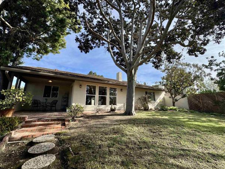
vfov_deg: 81.8
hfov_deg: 98.0
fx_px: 98
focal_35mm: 15
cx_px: 119
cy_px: 84
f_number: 2.2
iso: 50
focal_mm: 2.22
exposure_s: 1/921
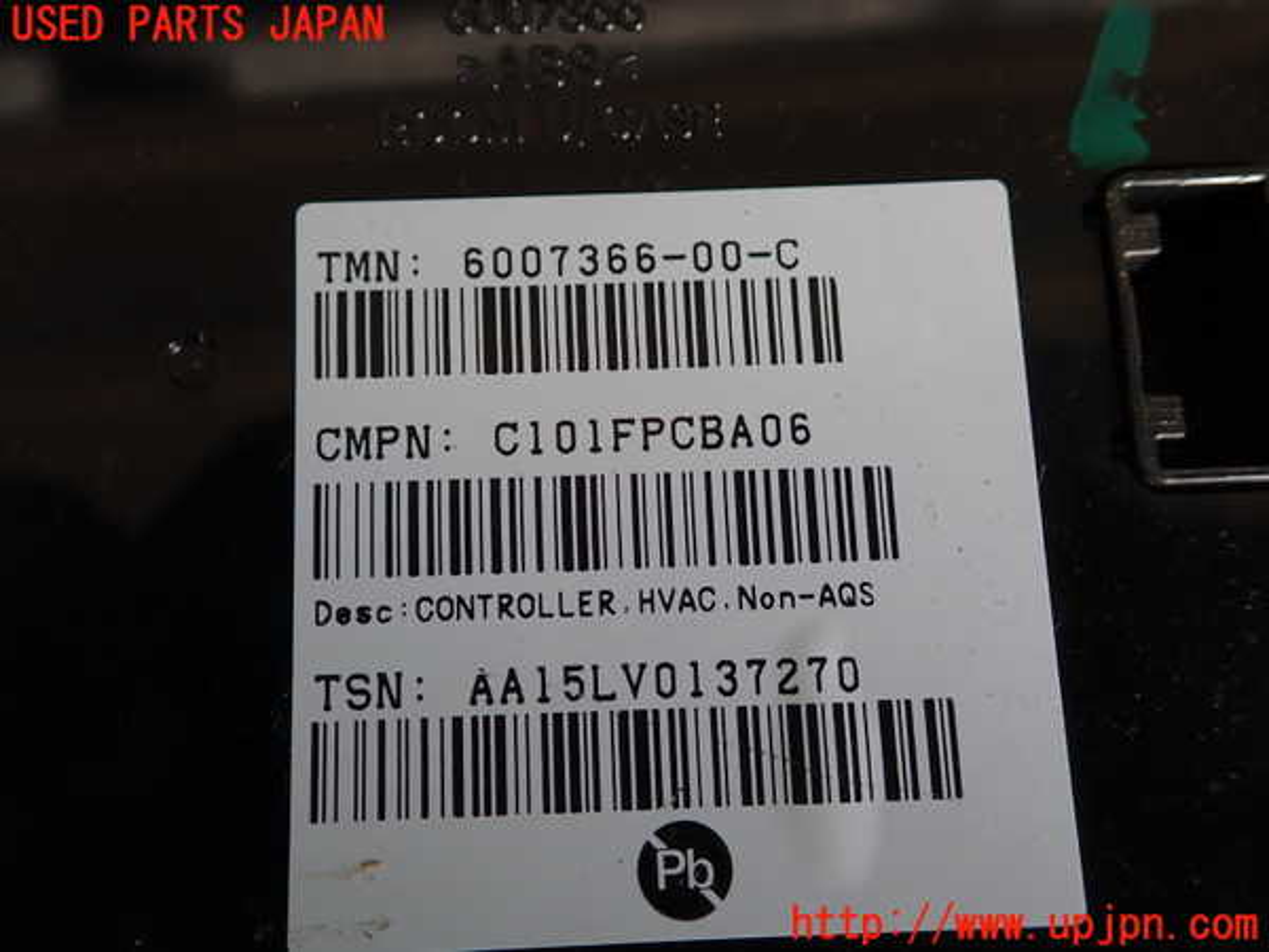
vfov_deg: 46.8
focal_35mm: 30
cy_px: 476
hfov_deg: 60.0
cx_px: 634
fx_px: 1100
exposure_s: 1/60
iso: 100
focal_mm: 5.4
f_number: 2.3
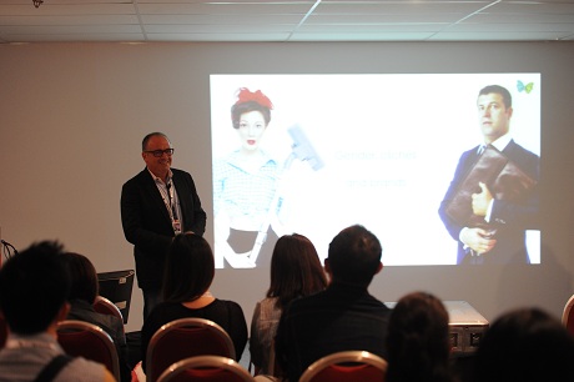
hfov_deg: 27.0
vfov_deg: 18.2
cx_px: 287
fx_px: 1195
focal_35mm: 75
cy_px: 191
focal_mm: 75
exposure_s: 1/60
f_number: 2.8
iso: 3200
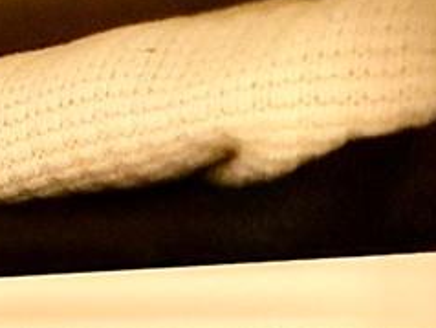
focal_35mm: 94
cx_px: -905
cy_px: 385
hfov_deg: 11.2
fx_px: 1185
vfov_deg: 15.2
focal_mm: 2.22
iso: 800
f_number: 2.2
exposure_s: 1/60
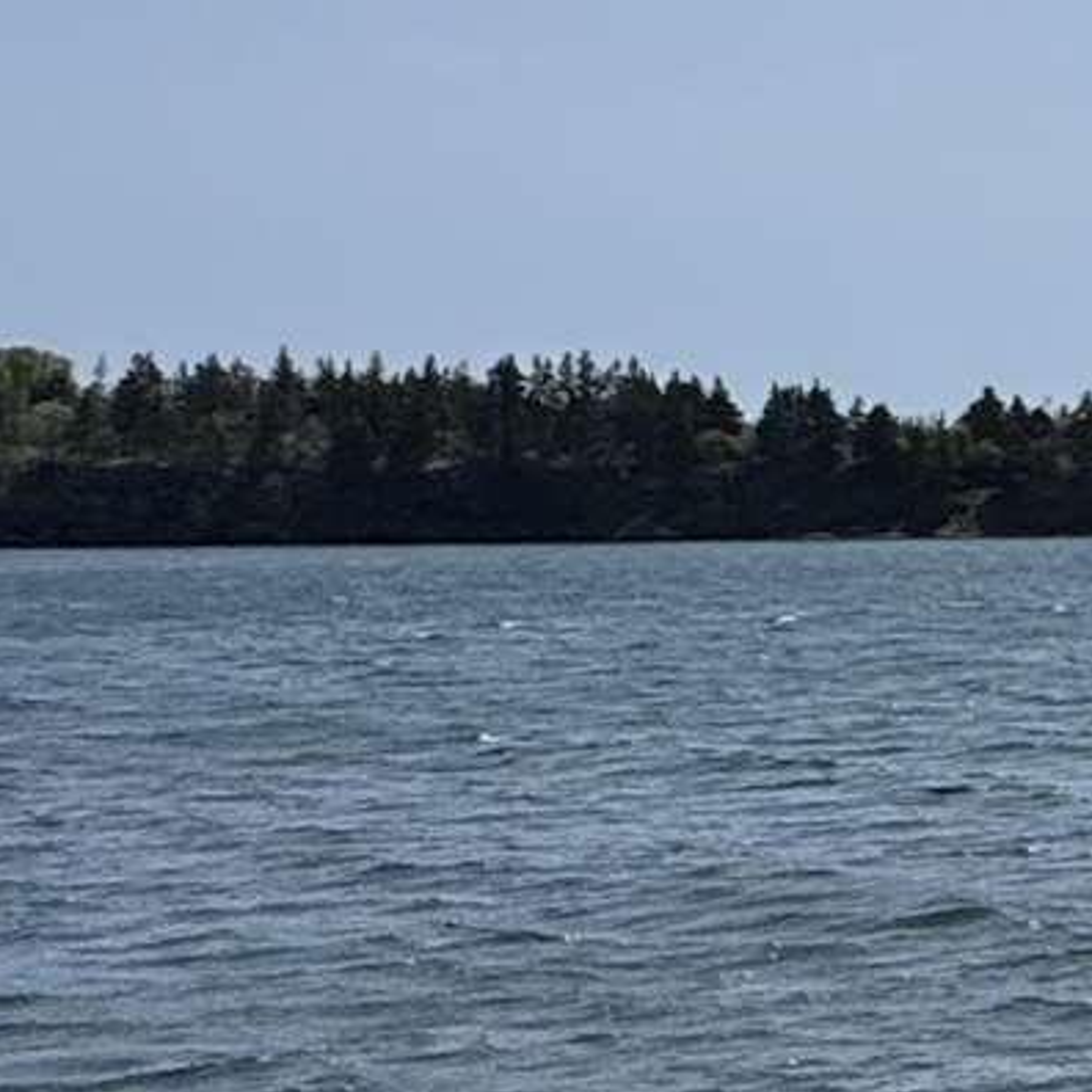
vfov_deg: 18.0
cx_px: 2749
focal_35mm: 96
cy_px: 218
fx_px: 3426
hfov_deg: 12.9
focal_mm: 2.22
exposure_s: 1/3906
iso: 32
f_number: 2.2
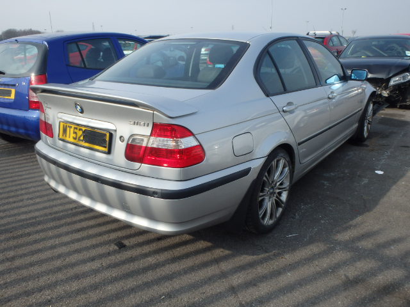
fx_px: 332
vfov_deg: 49.7
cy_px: 154
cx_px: 205
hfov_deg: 63.4
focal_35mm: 28
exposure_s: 1/640
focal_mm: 5
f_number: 3.9
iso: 125
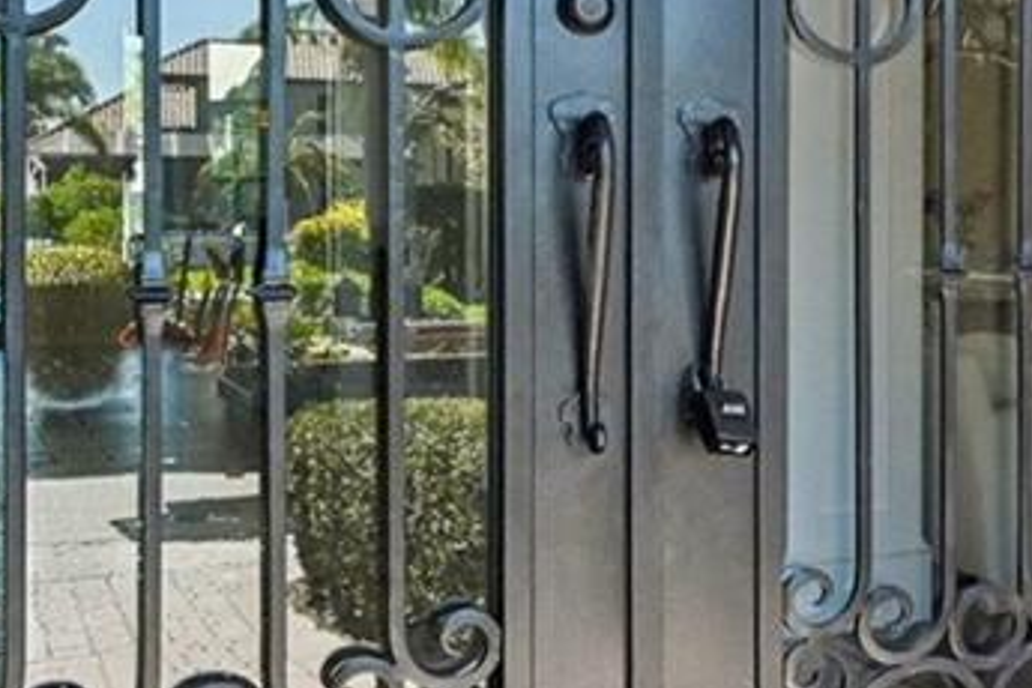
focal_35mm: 65
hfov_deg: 26.3
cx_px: 1346
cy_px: 150
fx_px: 1863
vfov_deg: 20.7
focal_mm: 14
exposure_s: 1/250
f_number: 8
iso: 400
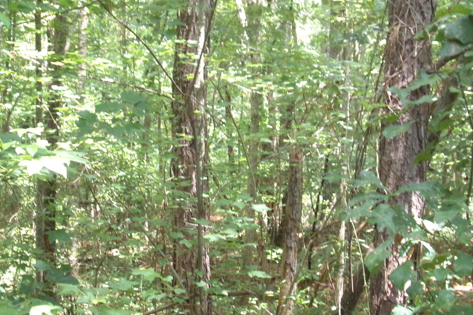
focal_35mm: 86
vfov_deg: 15.9
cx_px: 238
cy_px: 168
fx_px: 1130
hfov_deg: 23.6
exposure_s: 1/60
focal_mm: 14.7
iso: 667
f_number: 5
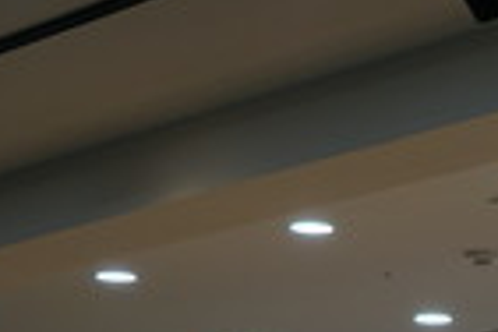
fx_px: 3347
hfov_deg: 8.1
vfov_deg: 5.5
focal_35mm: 242
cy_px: 696
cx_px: 964
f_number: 5
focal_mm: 57
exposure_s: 1/160
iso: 400
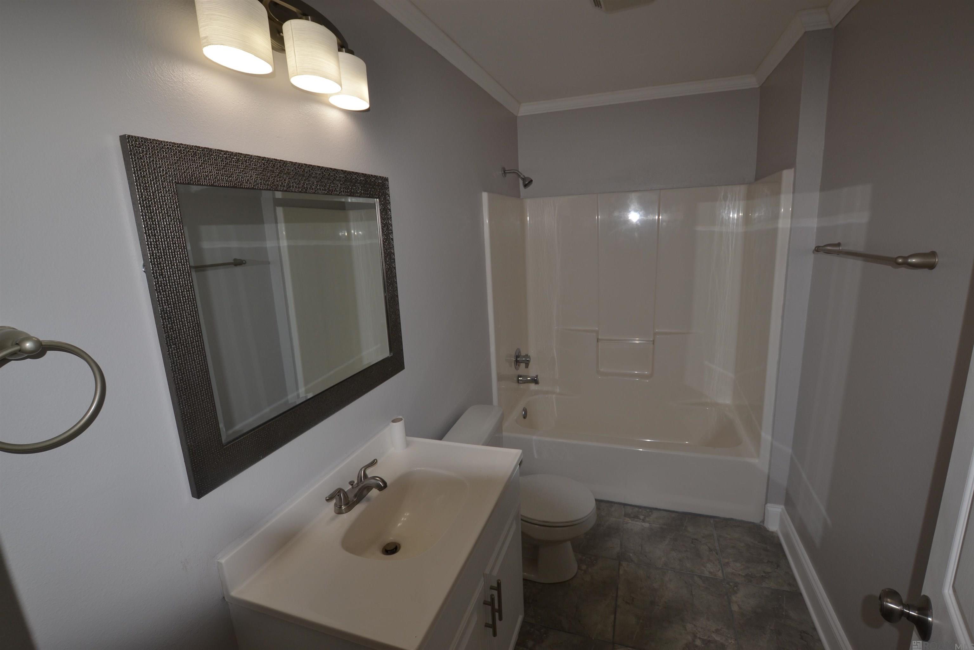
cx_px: 487
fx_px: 406
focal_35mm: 15
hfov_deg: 100.4
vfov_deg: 77.3
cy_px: 325
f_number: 8
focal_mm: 10
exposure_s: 1/60
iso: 100
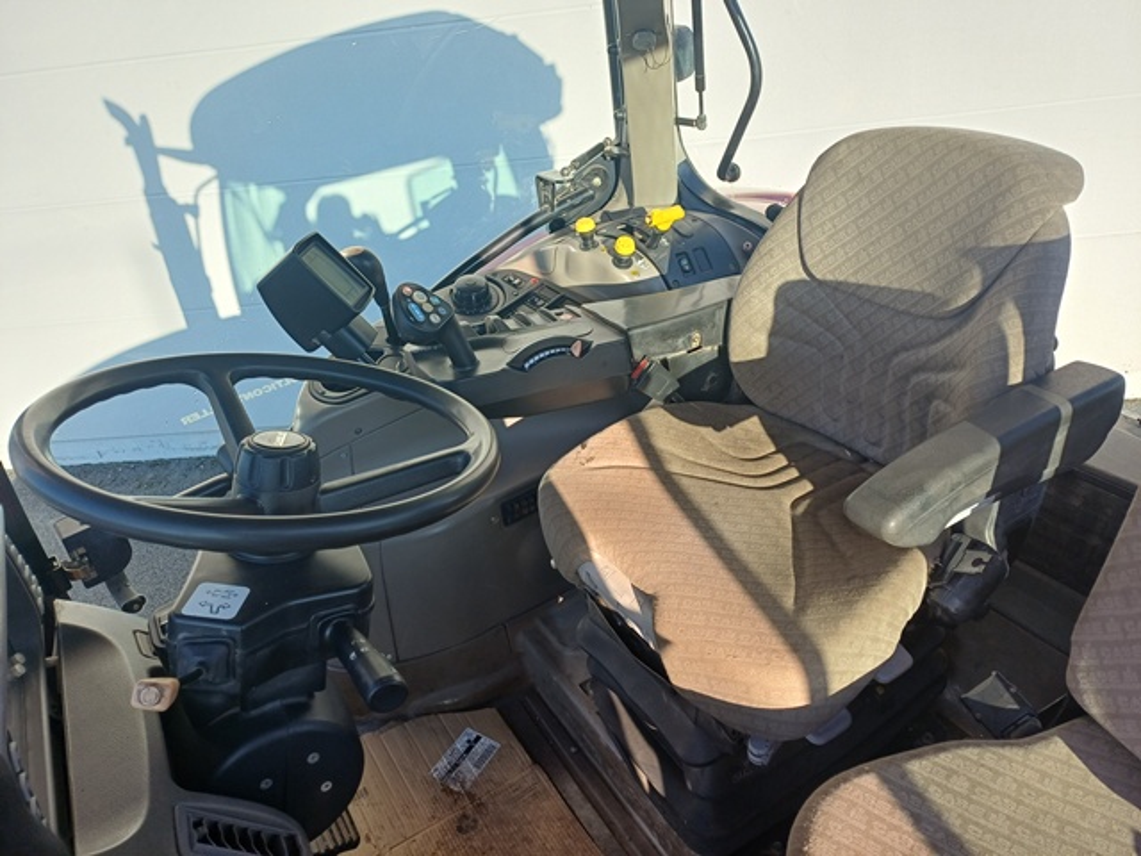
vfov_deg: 54.9
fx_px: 824
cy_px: 428
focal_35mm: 25
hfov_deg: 69.4
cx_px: 570
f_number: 1.8
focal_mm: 4.65
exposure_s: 1/271
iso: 50
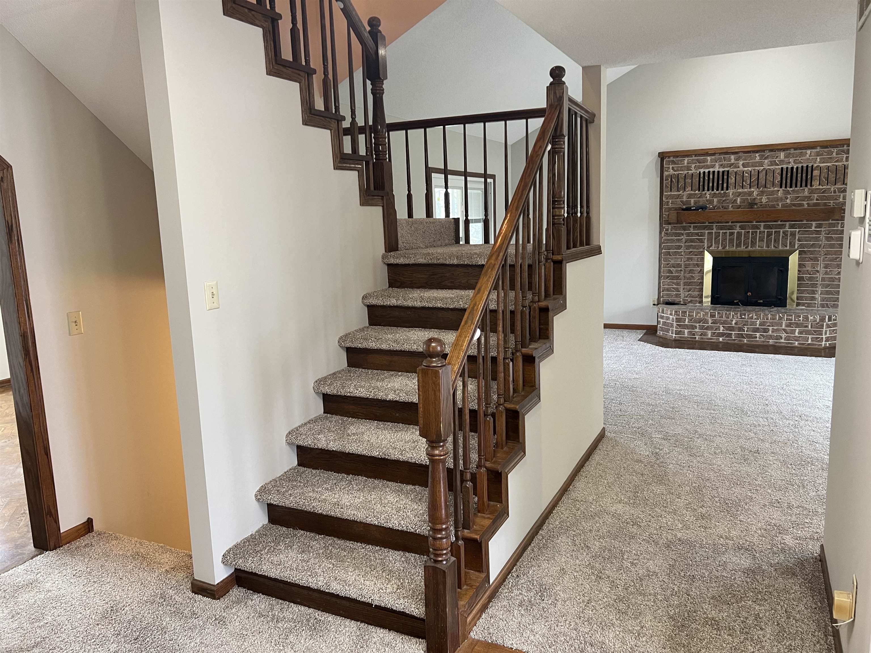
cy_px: 326
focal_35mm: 26
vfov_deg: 53.1
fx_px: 654
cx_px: 436
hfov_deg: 67.3
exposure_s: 1/60
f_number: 1.5
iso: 250
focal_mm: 5.7
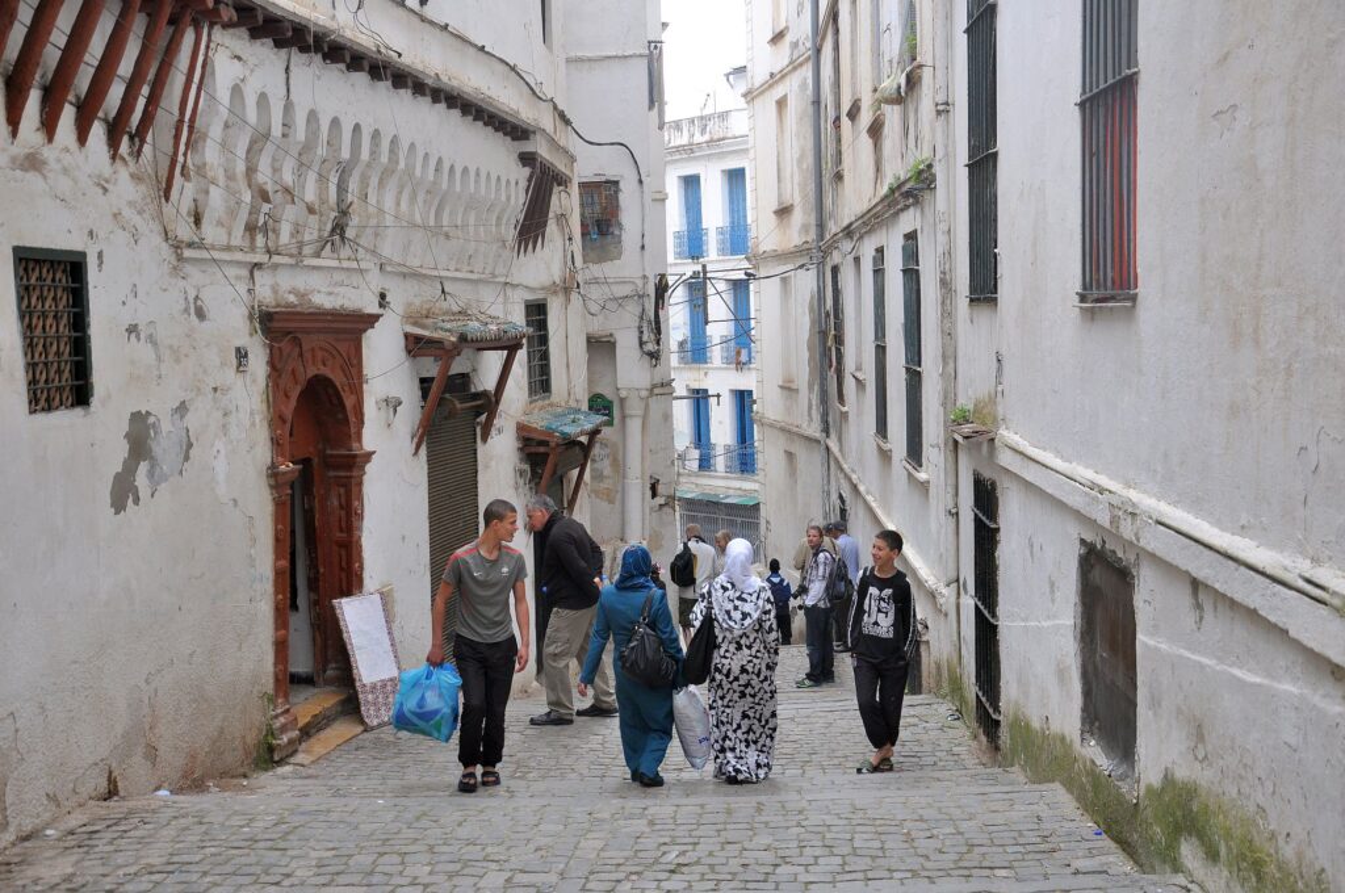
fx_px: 1455
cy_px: 446
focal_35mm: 39
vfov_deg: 34.1
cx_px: 672
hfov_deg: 49.6
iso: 320
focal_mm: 26
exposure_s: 1/125
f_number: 5.6
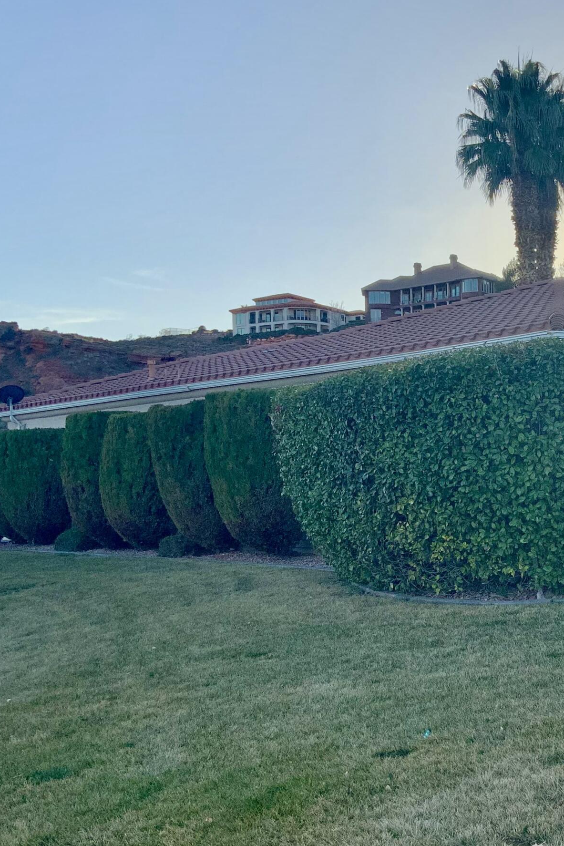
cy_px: 513
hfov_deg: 25.1
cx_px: 575
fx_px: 1198
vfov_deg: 38.7
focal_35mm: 51
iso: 16
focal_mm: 3
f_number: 1.8
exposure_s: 1/1730
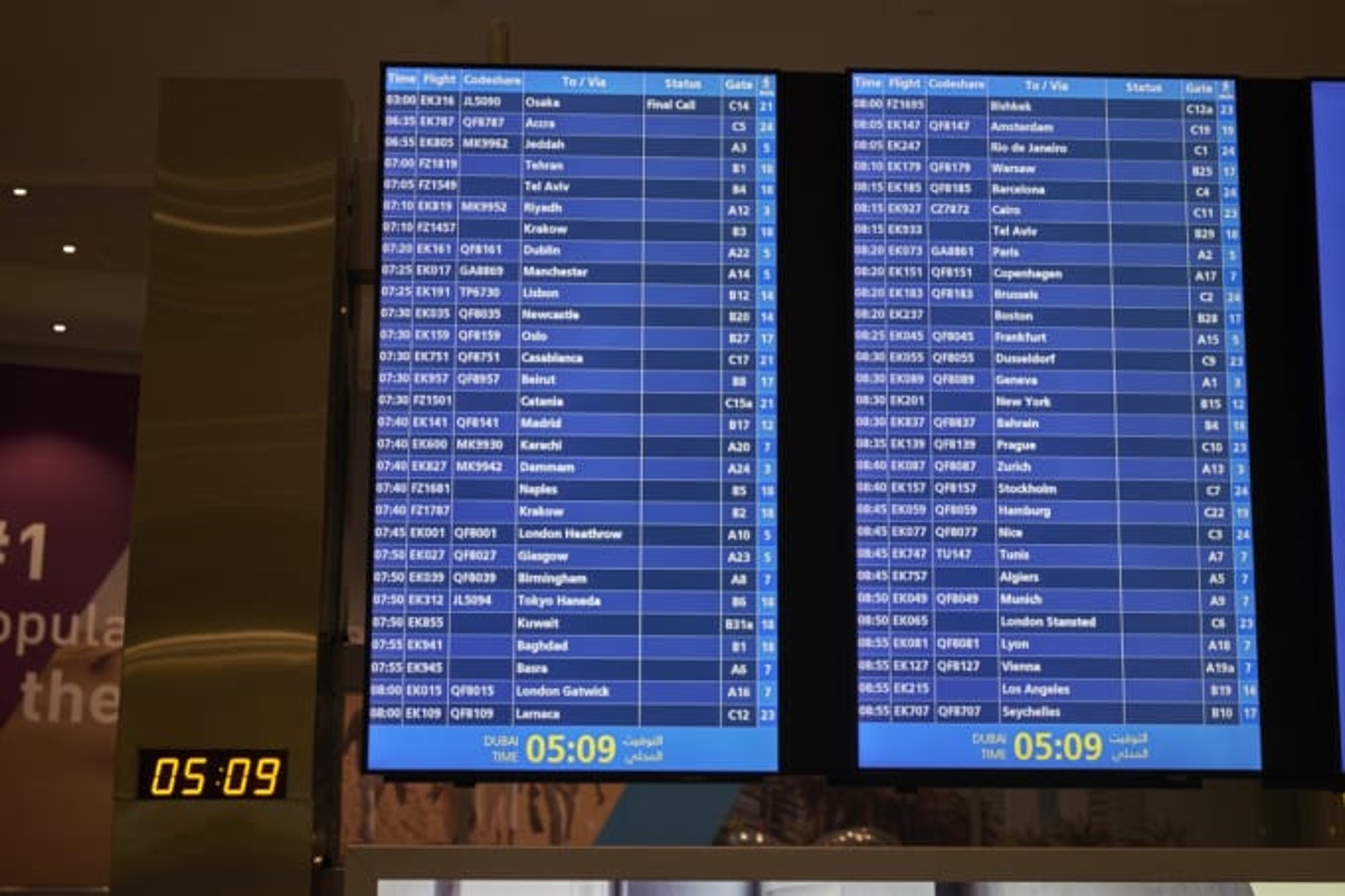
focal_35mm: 50
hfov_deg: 39.6
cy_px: 448
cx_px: 672
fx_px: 1867
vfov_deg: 27.0
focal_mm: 50
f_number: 6.3
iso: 100
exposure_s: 1/10
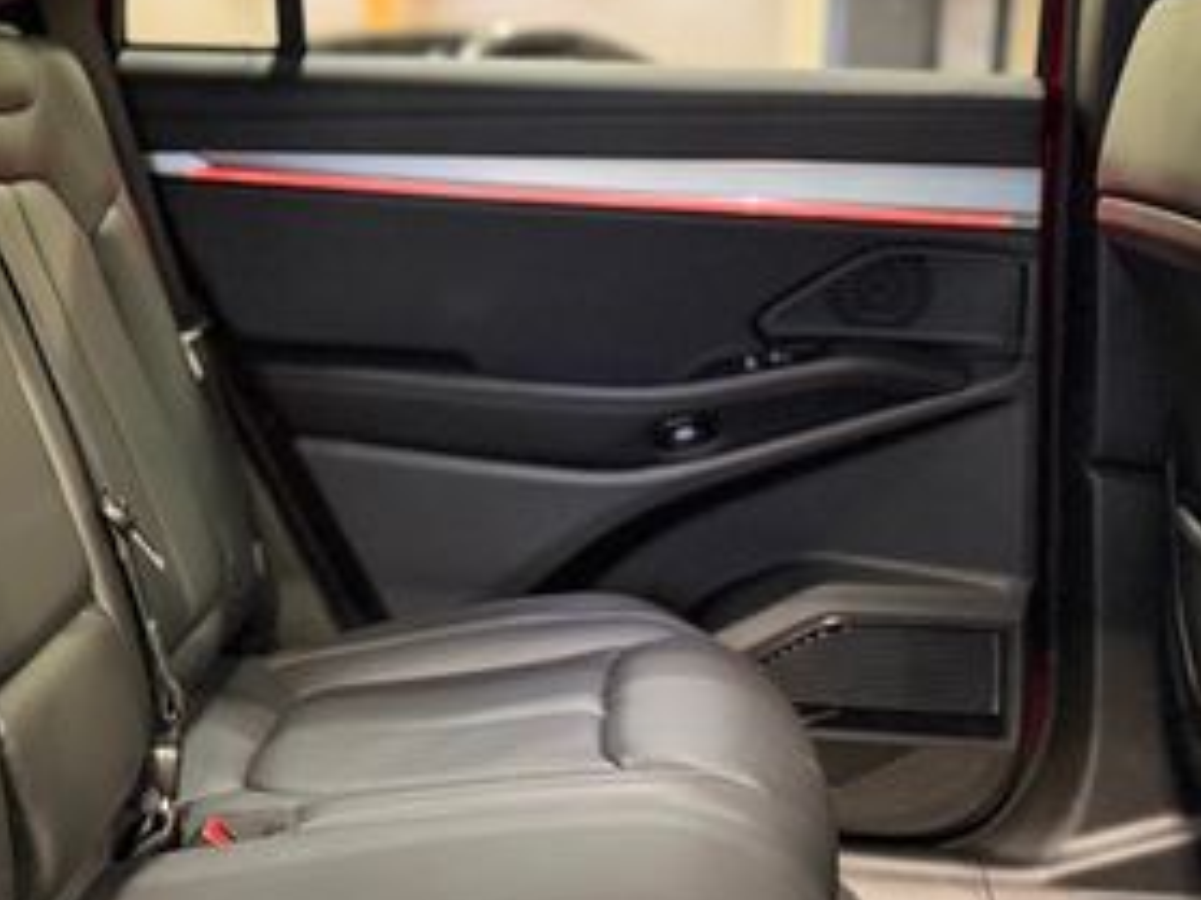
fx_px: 1907
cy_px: 444
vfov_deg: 26.5
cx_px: 172
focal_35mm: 55
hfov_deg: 33.5
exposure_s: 1/36
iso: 1000
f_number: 1.78
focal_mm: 6.76
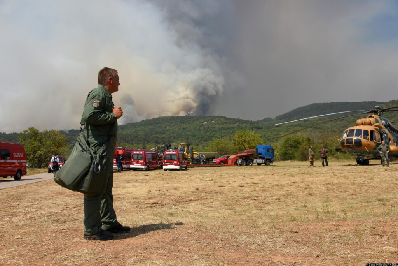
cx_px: 199
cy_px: 133
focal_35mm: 28
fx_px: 310
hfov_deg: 65.5
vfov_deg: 46.4
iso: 500
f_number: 7.1
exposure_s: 1/2500
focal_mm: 28
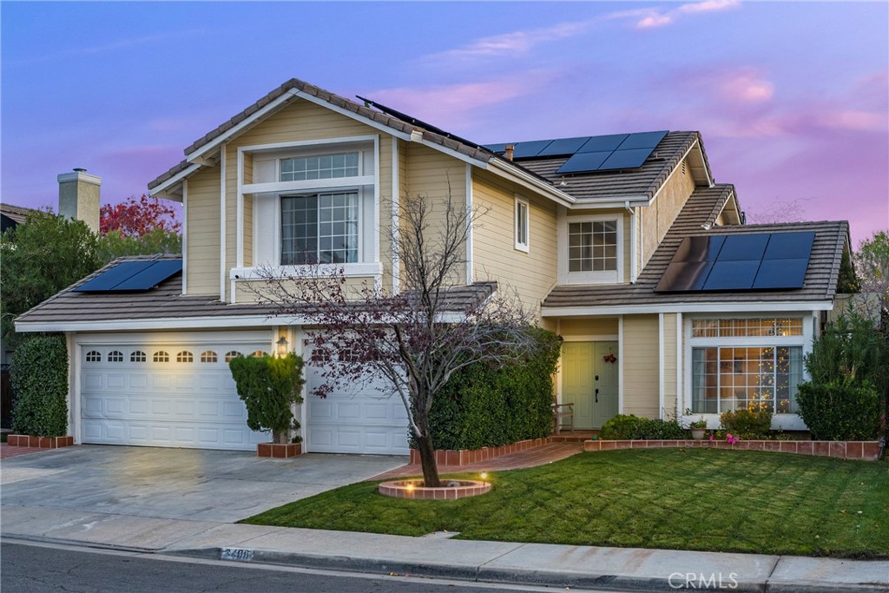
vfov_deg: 28.7
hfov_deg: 41.9
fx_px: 1161
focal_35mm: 47
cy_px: 296
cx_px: 444
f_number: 4
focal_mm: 47
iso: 160
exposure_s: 1/15
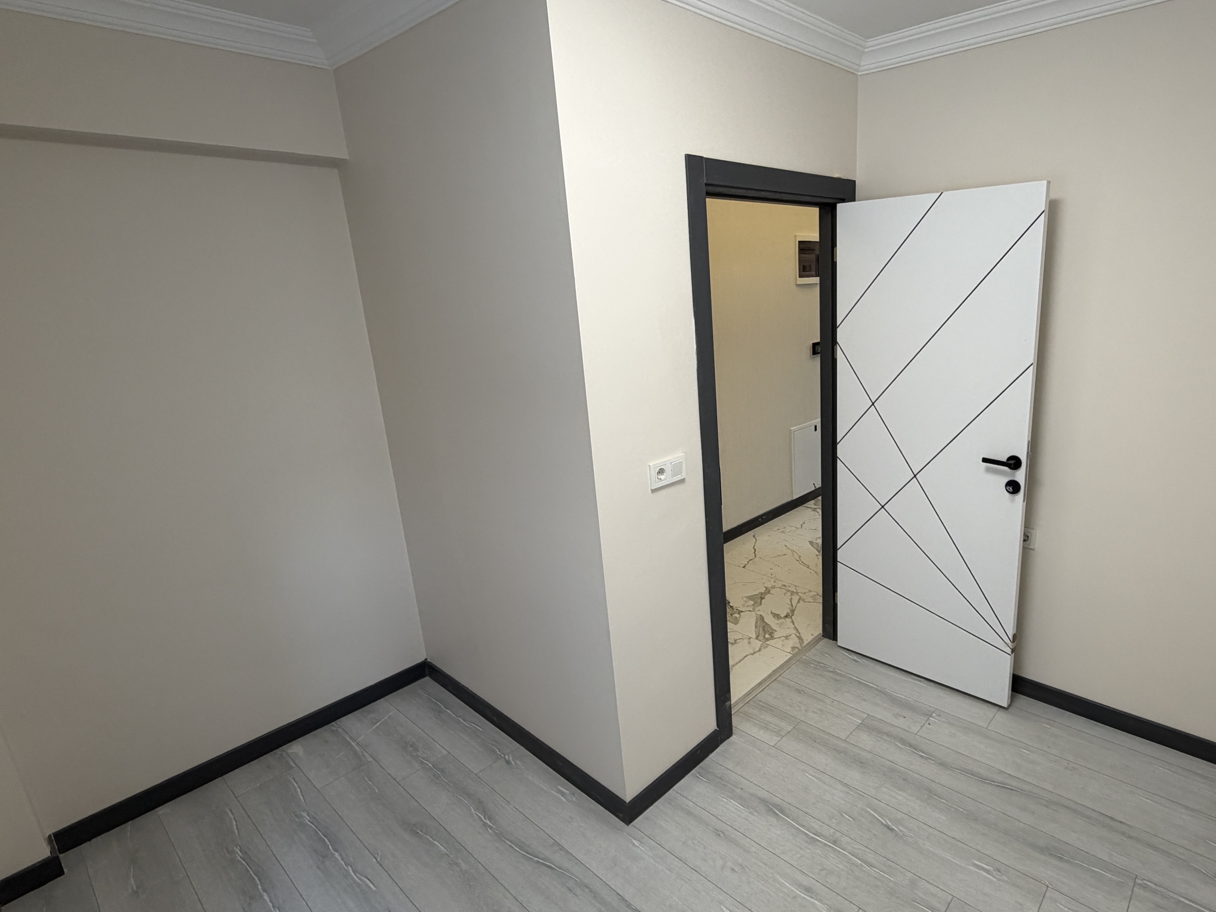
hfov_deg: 83.3
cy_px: 454
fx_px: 667
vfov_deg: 68.7
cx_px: 749
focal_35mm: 19
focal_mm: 2.22
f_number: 2.2
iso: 160
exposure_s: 1/100
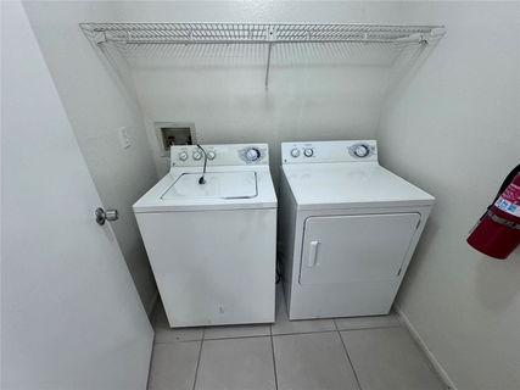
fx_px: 210
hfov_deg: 102.1
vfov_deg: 85.6
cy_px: 195
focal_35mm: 14
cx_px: 260
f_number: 2.2
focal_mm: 2.22
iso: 320
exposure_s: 1/60
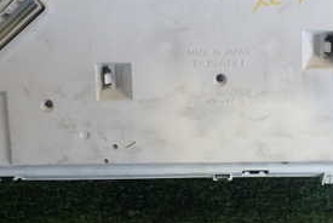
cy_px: 44
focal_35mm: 68
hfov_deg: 29.5
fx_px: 630
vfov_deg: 19.8
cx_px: 208
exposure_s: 1/125
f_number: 2.3
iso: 200
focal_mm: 5.4
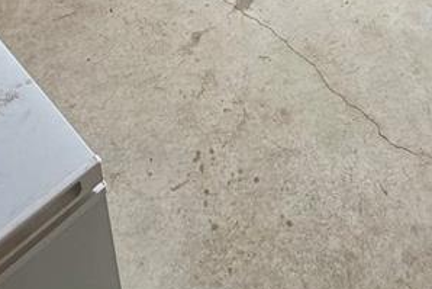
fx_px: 600
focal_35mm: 50
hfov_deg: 39.0
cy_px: -249
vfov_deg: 19.3
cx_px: 294
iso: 250
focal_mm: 2.22
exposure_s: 1/120
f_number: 2.2
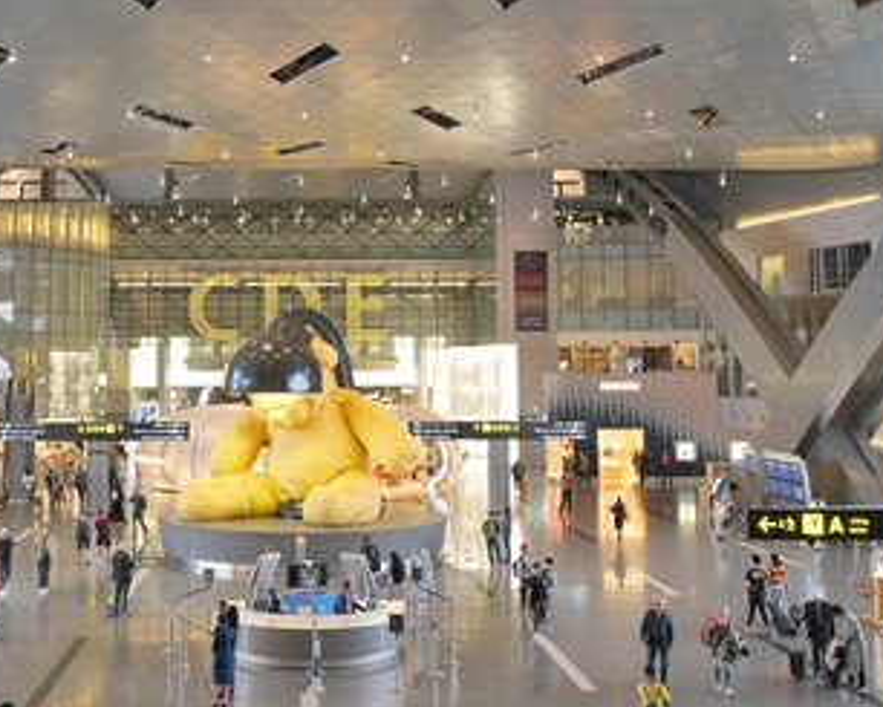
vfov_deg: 31.3
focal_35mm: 48
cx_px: 303
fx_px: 1255
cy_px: 255
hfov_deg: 38.4
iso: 1600
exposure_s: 1/160
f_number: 3.2
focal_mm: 28
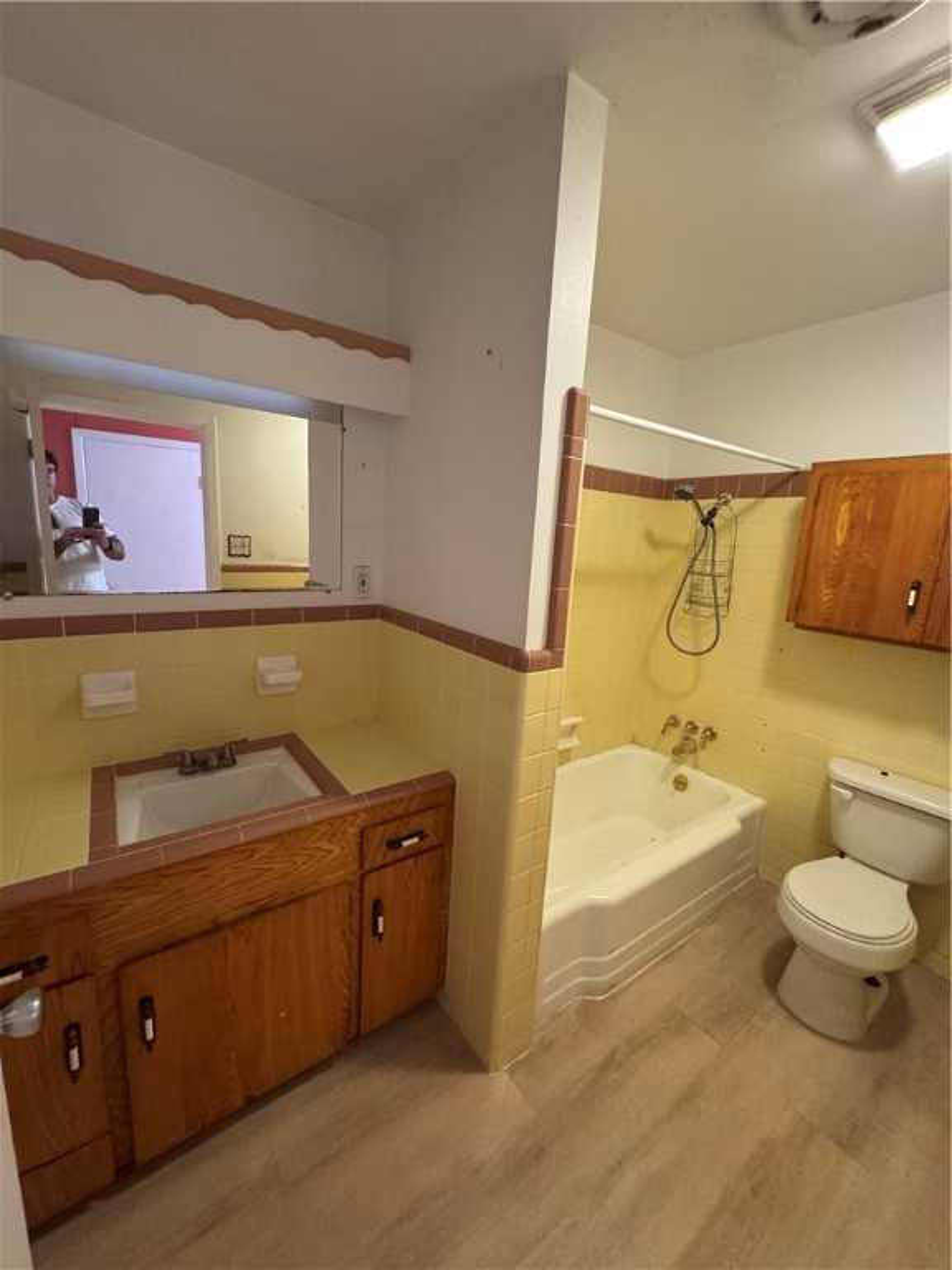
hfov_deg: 85.7
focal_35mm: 14
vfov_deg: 102.1
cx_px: 476
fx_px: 513
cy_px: 635
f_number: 2.2
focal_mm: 2.22
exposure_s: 1/60
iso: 640
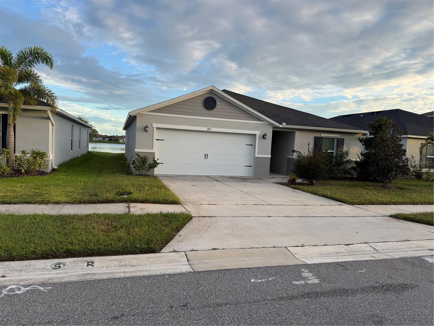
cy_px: 163
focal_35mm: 24
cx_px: 217
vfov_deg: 56.8
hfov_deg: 71.6
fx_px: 301
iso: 80
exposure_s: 1/822
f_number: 1.78
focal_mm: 6.76
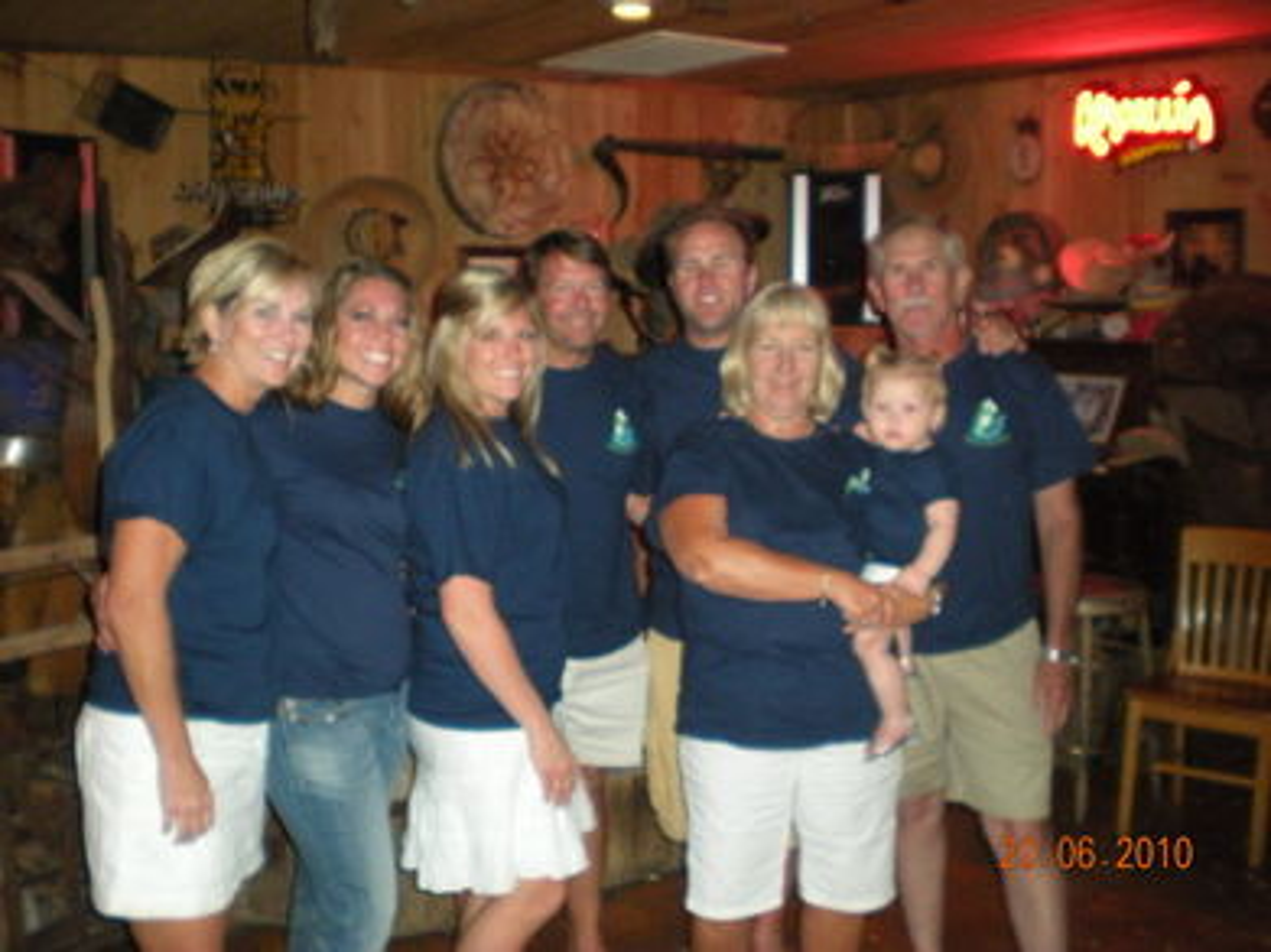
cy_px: 476
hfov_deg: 49.0
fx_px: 1395
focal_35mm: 38
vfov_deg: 37.7
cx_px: 636
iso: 441
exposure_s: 1/60
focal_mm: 6.3
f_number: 3.1
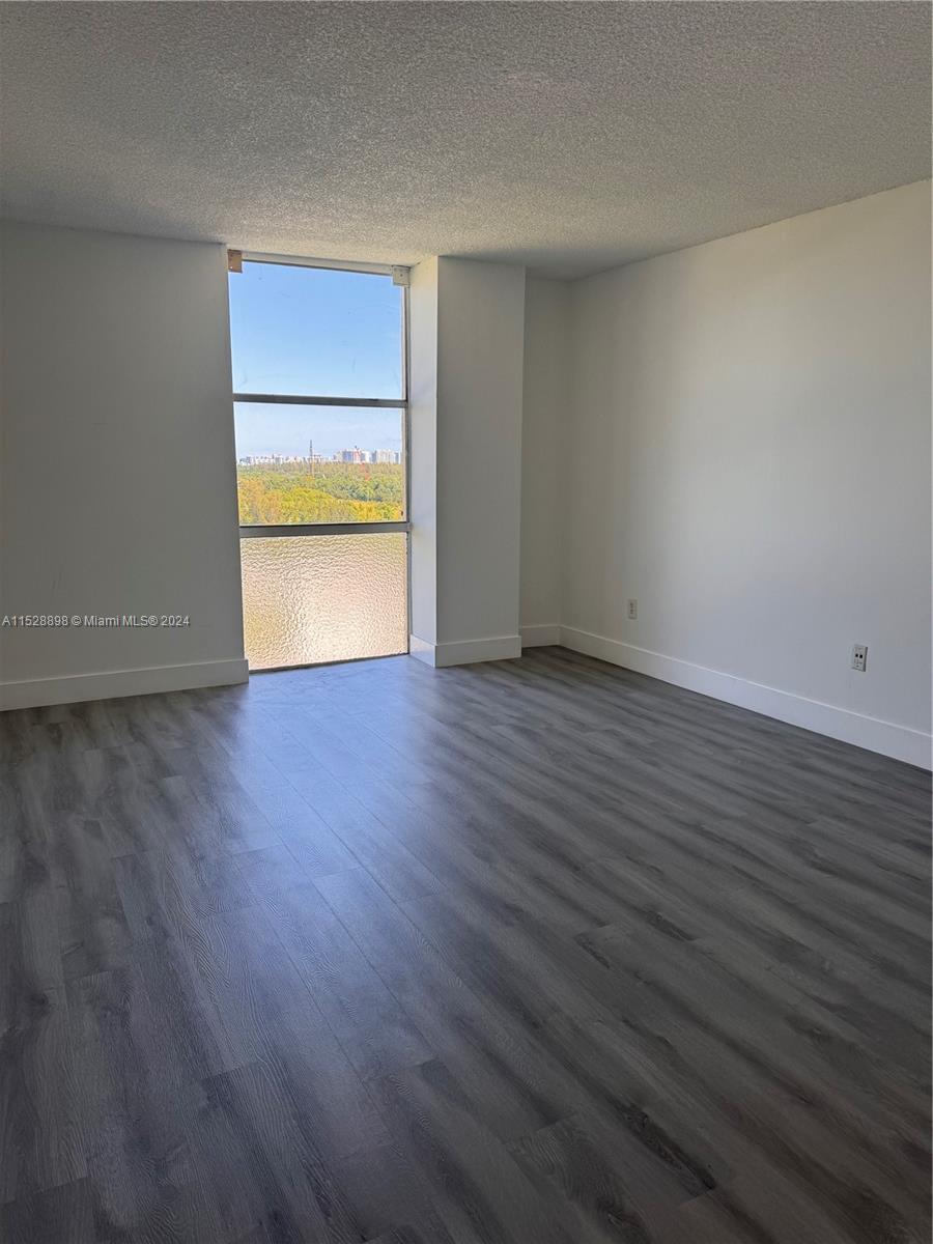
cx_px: 466
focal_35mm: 24
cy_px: 622
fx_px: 862
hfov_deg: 56.8
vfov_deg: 71.6
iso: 80
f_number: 1.78
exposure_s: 1/588
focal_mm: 6.76
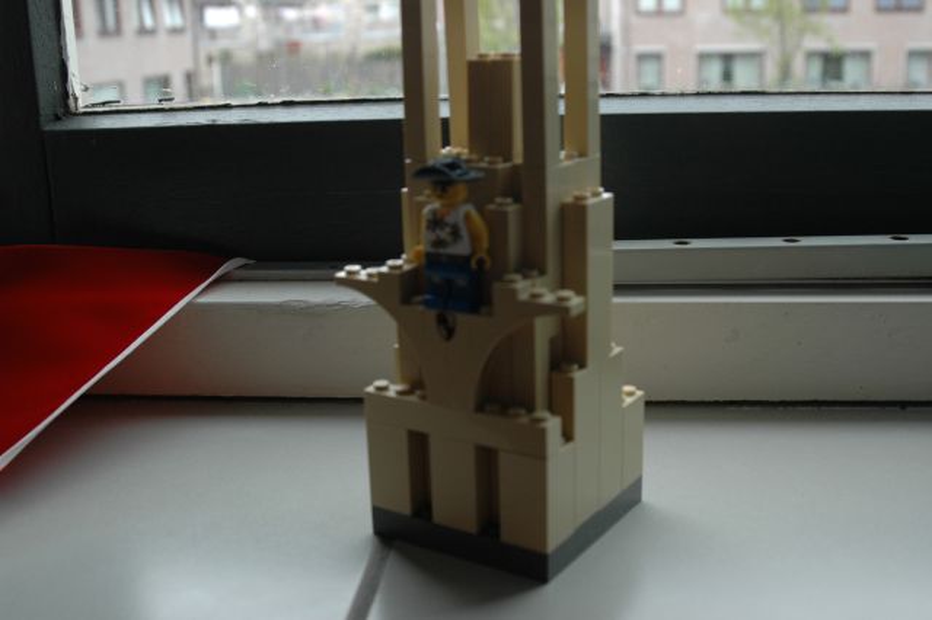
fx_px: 1087
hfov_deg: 46.4
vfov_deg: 31.9
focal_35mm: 42
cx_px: 466
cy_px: 310
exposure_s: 1/160
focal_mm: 28
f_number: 6.3
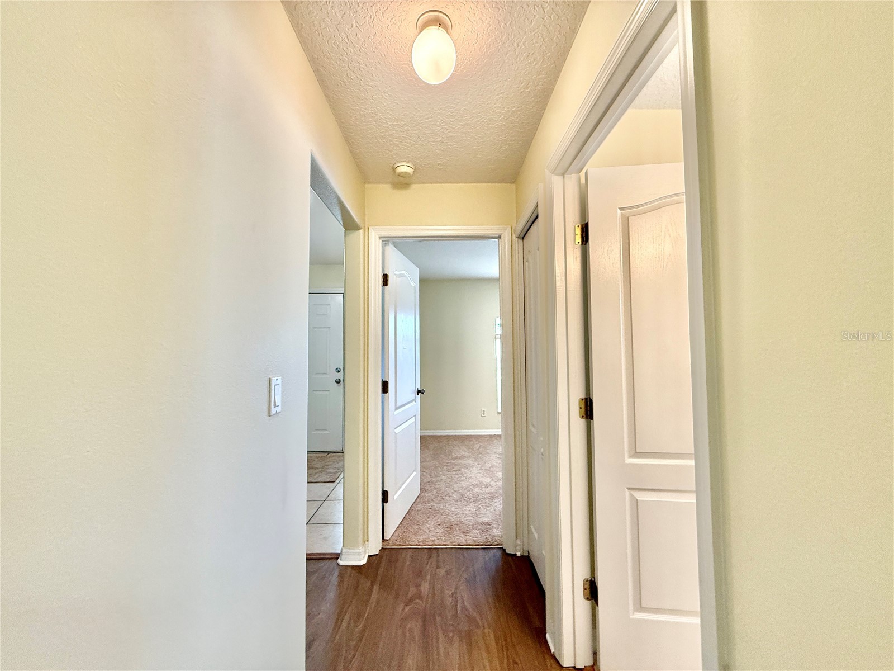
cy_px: 336
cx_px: 447
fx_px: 362
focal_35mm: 14
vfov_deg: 85.7
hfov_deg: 102.1
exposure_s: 1/120
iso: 250
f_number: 2.2
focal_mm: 2.22
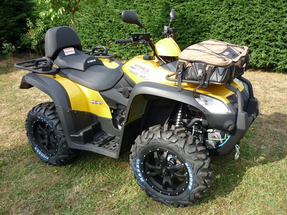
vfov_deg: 43.0
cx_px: 144
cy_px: 108
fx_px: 274
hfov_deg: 55.3
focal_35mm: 33
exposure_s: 1/320
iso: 80
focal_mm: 5.5
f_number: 2.8
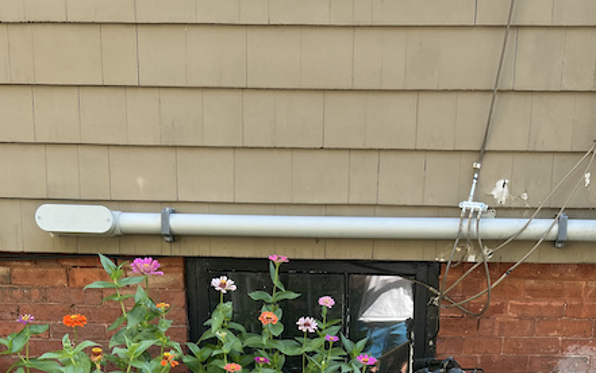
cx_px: 338
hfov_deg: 40.2
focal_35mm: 50
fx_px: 812
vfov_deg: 22.4
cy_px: 520
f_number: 1.5
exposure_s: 1/271
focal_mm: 5.7
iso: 50
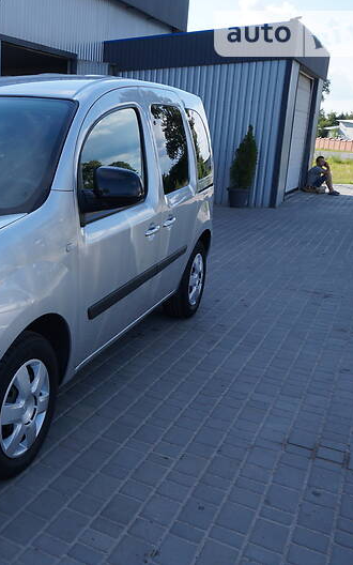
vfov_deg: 52.7
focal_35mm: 37
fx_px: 570
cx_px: -44
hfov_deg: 30.5
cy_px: 282
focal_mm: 16
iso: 200
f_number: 8
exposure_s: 1/250
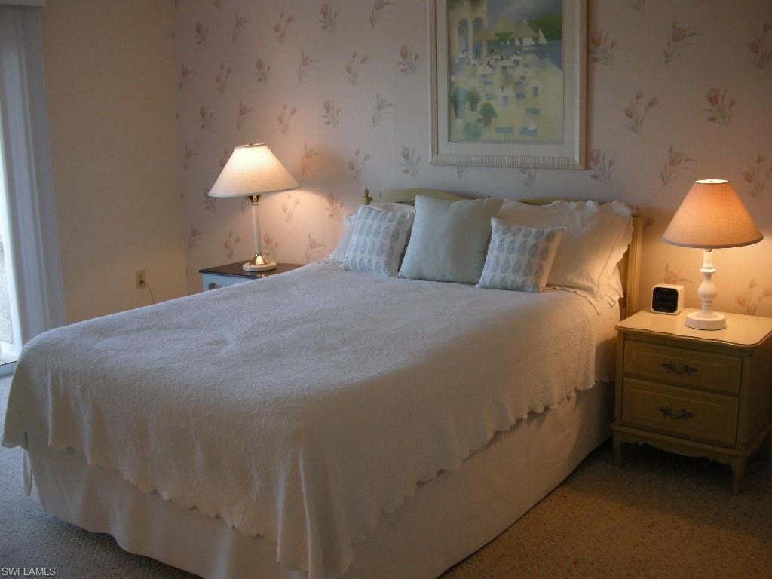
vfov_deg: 38.7
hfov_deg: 50.1
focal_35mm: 37
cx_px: 386
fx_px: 825
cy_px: 290
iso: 283
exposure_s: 1/72
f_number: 2.8
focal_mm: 7.9
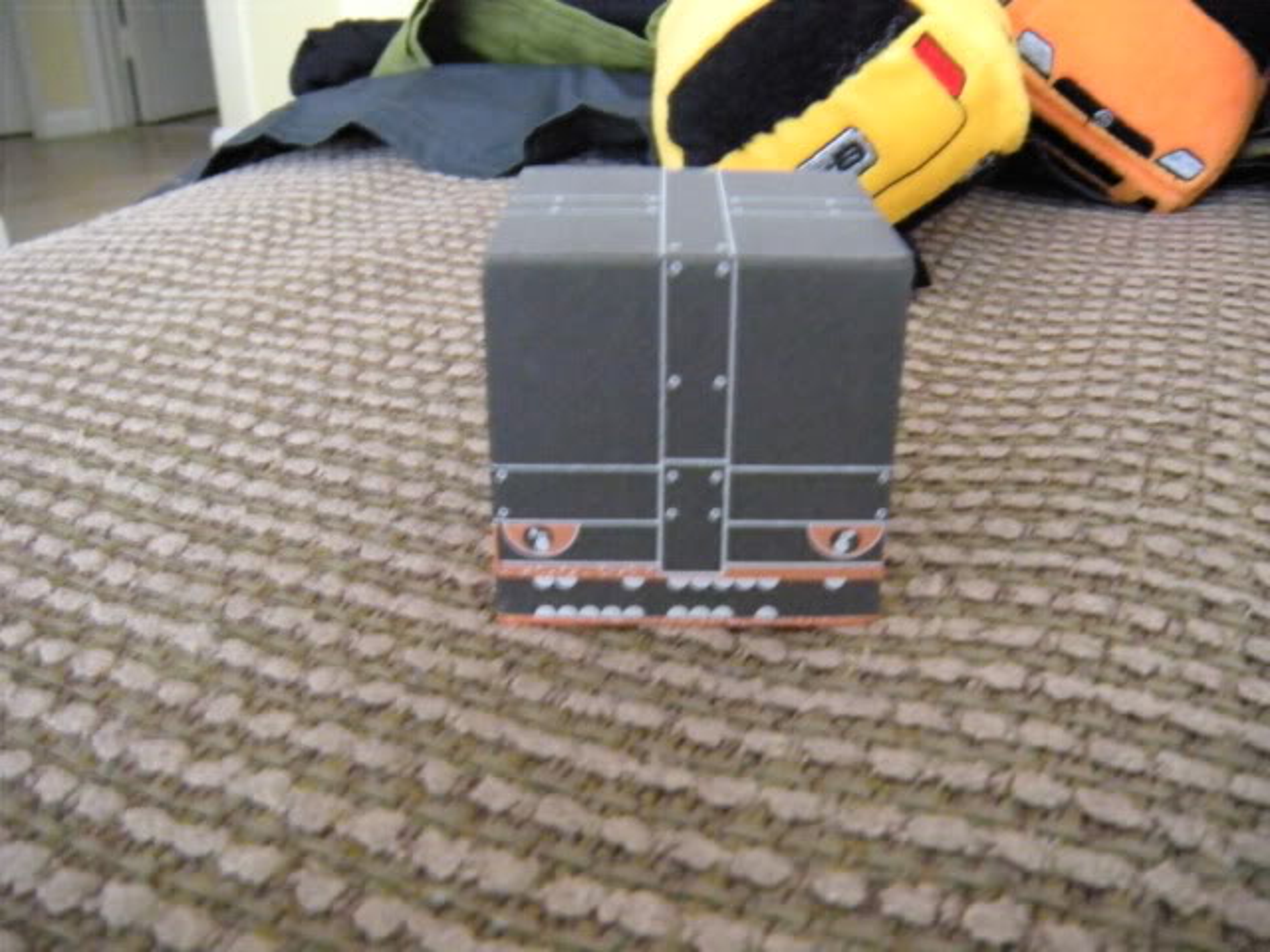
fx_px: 1284
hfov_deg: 52.6
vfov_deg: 40.7
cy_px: 476
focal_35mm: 35
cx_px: 635
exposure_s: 1/5.1
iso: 800
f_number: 3.8
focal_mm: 5.9
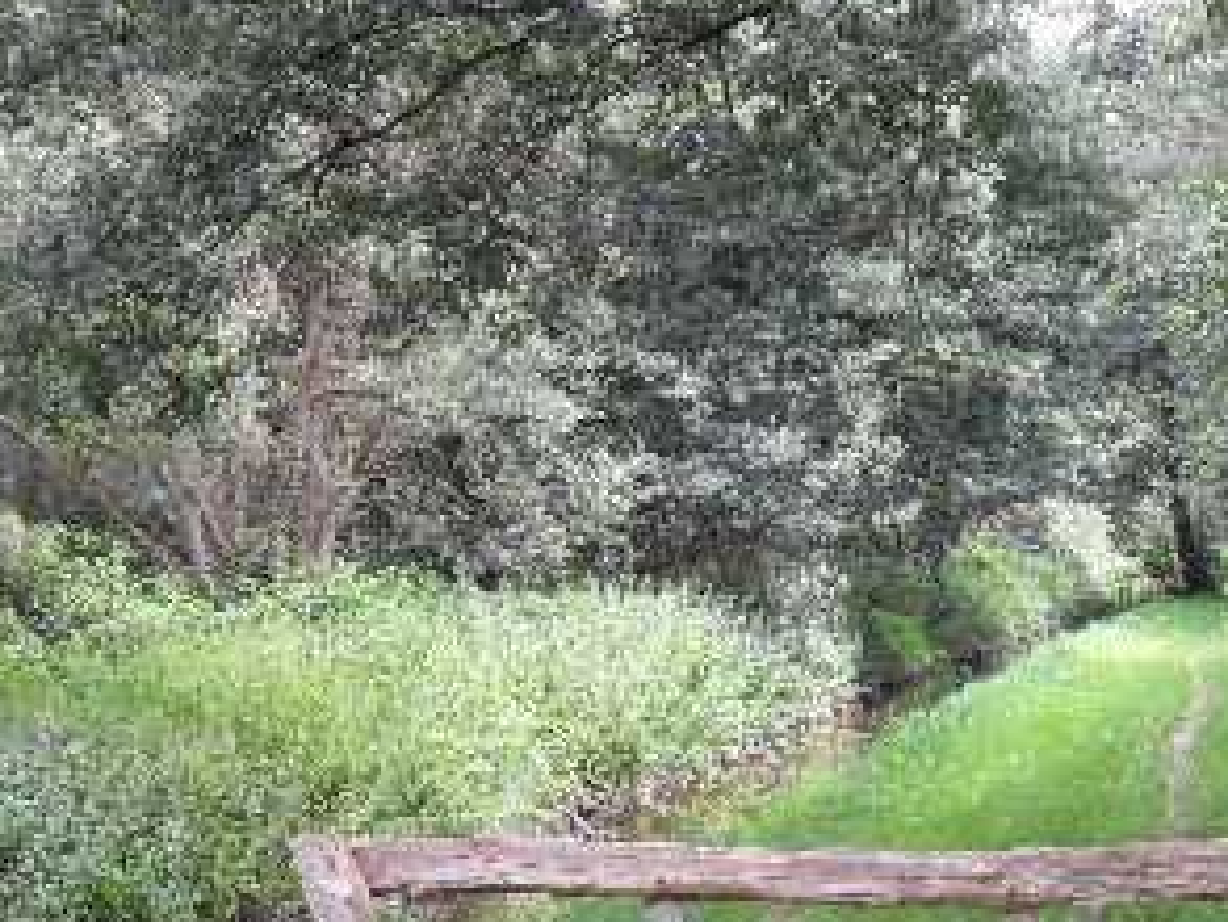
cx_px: 1174
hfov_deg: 19.9
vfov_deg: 15.3
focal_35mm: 96
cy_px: 750
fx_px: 3407
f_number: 4.5
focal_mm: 7.8
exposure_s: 1/45
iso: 100
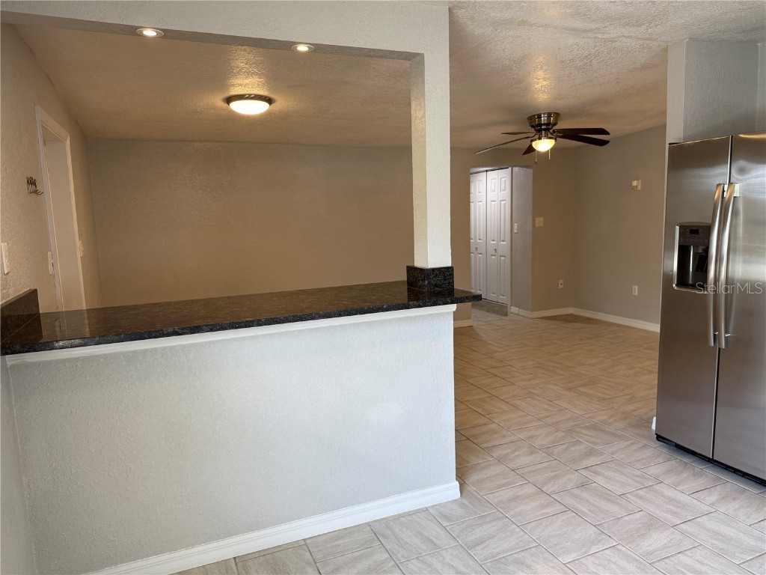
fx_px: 531
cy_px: 288
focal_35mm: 24
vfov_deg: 56.8
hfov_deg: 71.6
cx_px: 383
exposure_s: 1/120
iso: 160
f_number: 1.78
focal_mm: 6.76
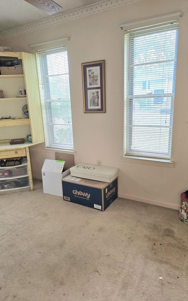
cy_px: 149
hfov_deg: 49.2
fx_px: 205
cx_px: 85
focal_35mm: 25
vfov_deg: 72.5
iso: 320
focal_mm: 6.3
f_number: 1.7
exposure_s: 1/120
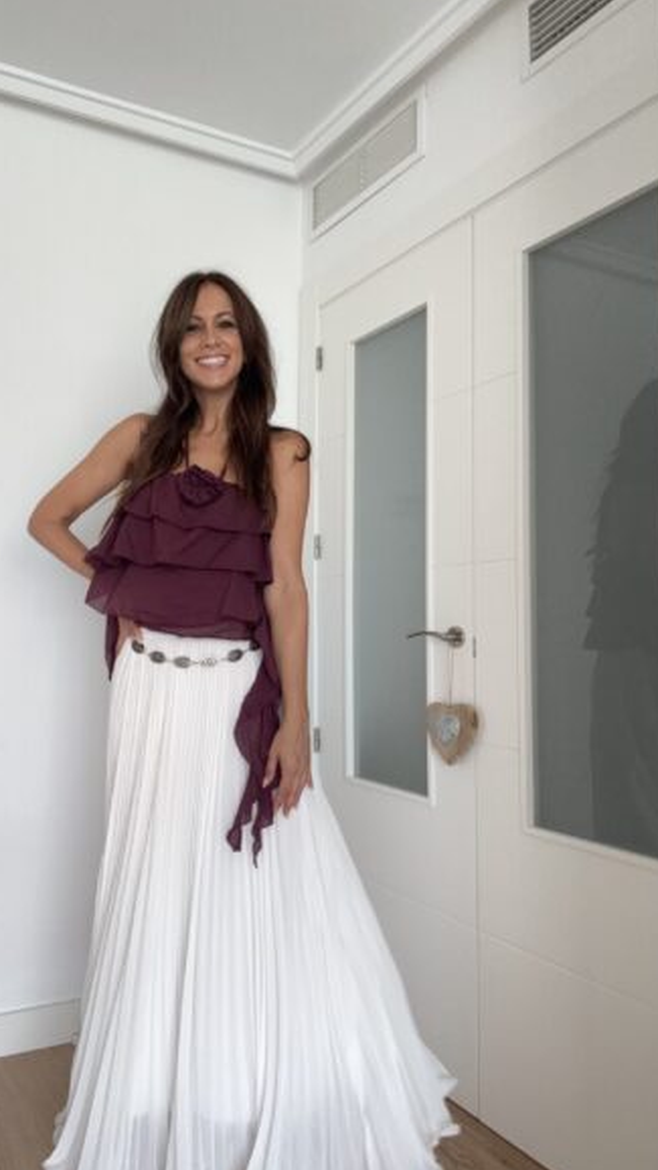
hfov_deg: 43.7
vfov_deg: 71.9
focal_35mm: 26
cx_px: 217
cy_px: 585
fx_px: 807
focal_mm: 2.69
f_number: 1.9
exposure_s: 1/77
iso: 80
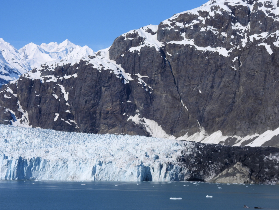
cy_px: 105
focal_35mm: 105
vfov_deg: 14.1
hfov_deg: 18.7
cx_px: 140
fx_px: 846
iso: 100
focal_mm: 18.7
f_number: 4.5
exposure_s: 1/2000
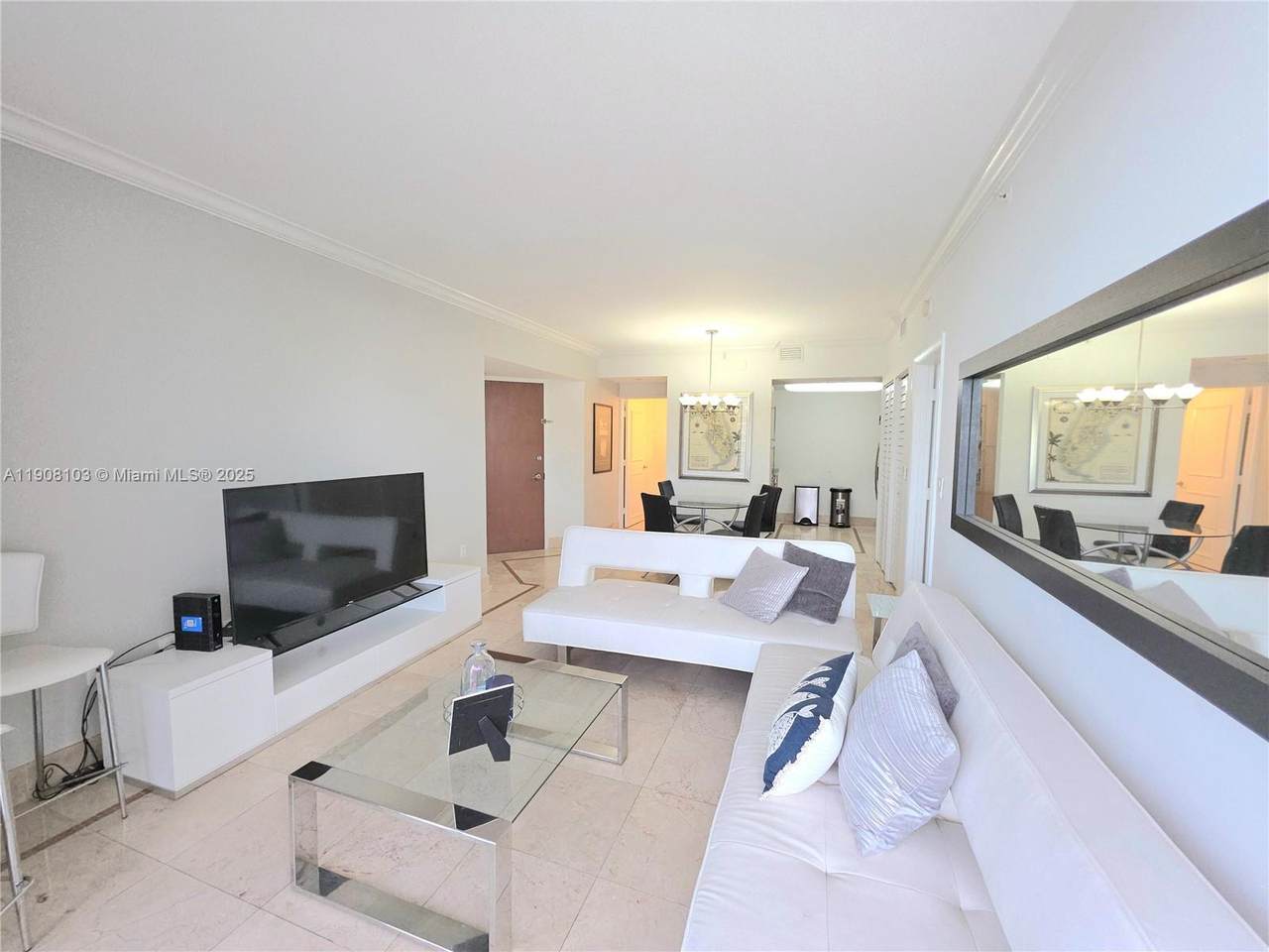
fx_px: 477
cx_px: 634
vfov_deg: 89.9
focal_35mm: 13
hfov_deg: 106.2
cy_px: 476
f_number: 1.9
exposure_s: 1/60.2
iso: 125
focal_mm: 2.2
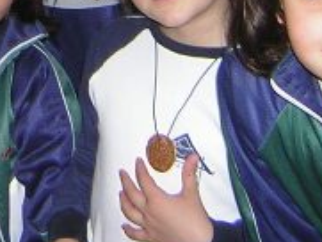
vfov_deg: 11.0
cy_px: -165
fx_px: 1182
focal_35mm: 127
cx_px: 93
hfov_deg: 15.5
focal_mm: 4.7
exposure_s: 1/60.1
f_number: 2.6
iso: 53
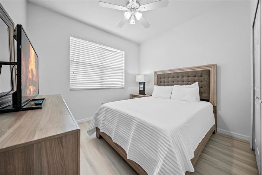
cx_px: 131
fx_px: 87
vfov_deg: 90.0
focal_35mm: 12
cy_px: 88
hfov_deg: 112.6
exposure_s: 1/5
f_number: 6.3
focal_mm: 12
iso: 320
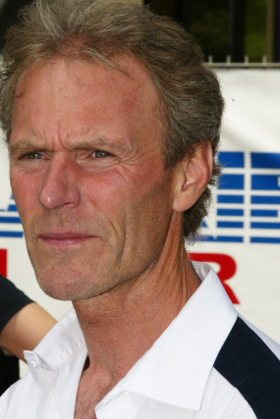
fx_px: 1842
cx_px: 123
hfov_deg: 8.7
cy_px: 197
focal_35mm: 158
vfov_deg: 13.0
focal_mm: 90
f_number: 14
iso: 200
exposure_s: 1/200
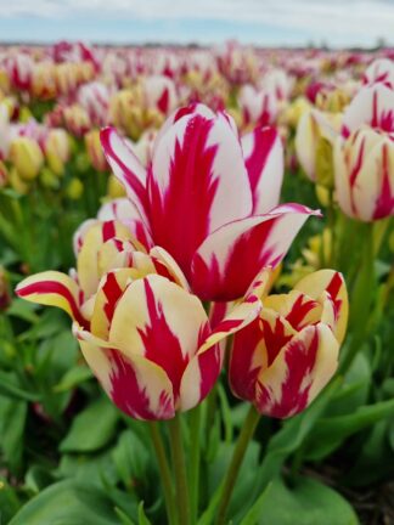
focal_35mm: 26
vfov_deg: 67.3
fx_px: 395
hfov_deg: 53.1
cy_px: 262
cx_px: 197
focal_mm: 5.4
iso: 50
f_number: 1.8
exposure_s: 1/2512
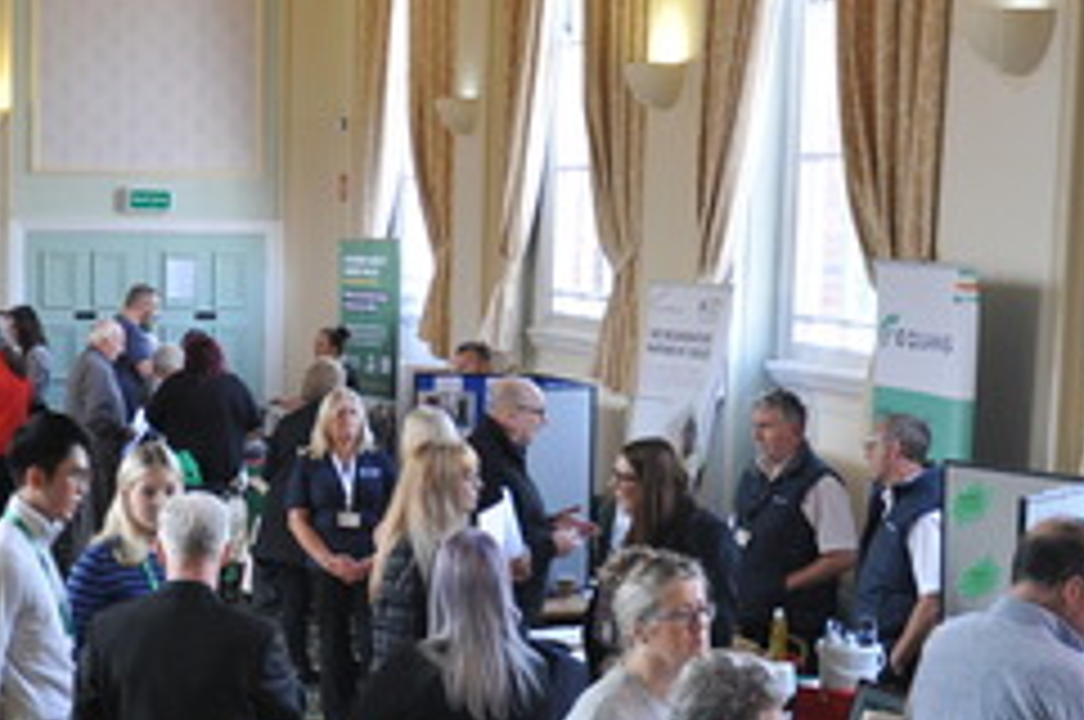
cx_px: 376
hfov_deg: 25.9
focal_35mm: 78
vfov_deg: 17.3
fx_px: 2345
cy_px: 554
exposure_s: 1/60
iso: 400
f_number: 4
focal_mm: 22
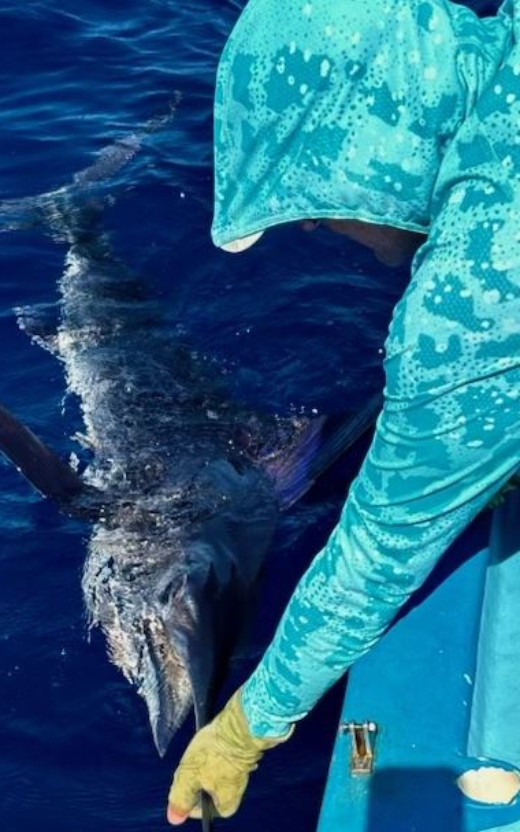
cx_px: 235
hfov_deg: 43.1
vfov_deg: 64.6
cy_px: 415
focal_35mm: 29
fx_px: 658
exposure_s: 1/5348
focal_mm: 5.96
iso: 50
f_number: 1.6
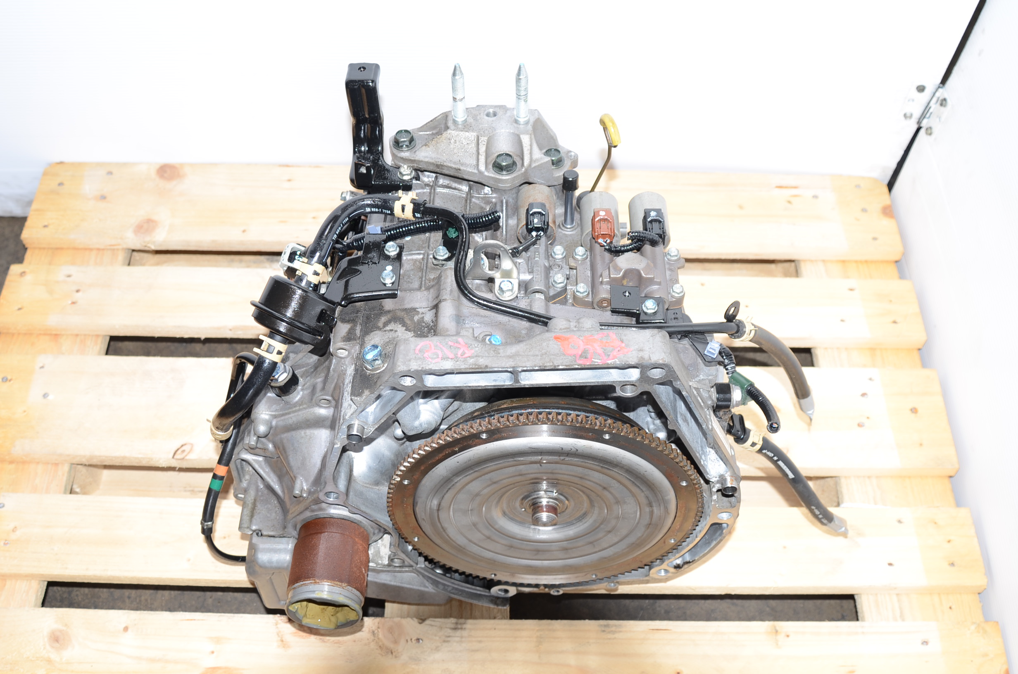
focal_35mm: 36
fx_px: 1016
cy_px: 337
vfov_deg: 36.7
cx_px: 509
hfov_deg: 53.2
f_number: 5
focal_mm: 24
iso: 100
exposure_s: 1/40
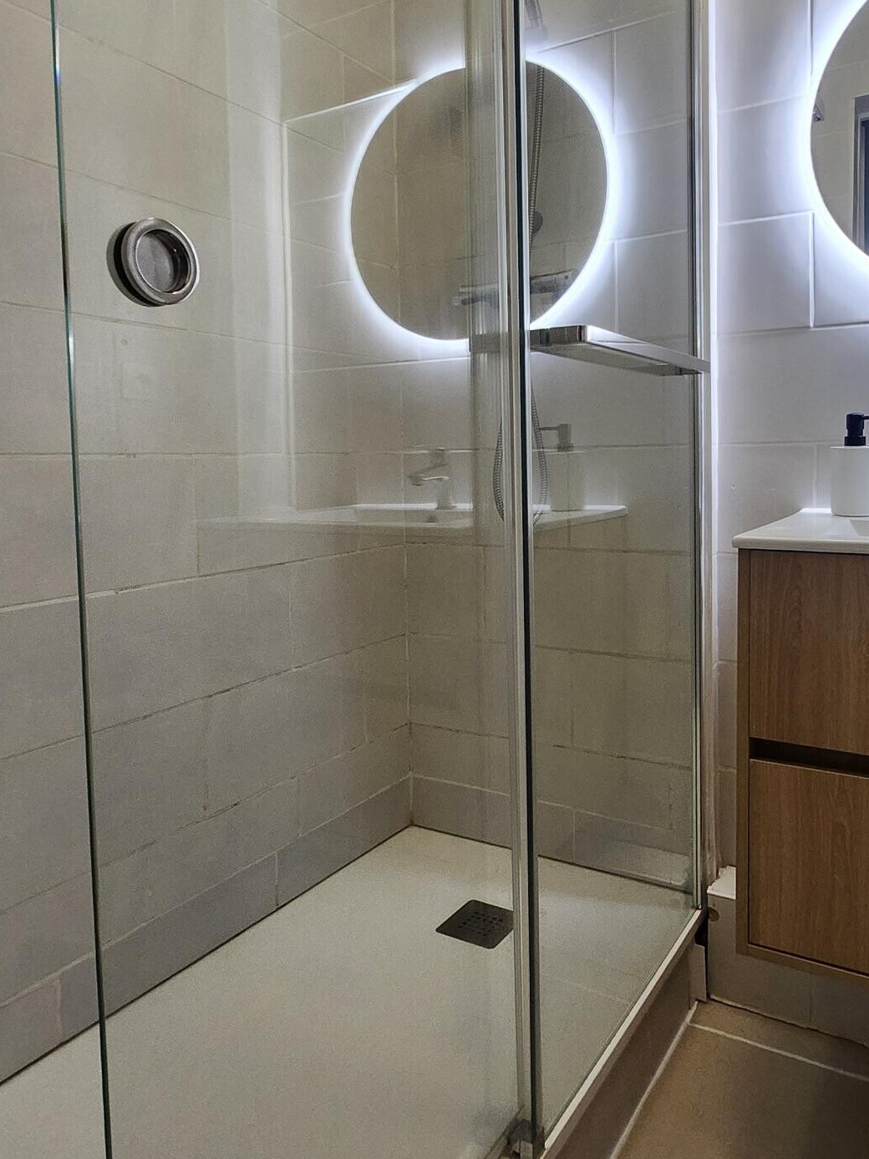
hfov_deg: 56.1
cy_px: 496
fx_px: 803
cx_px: 543
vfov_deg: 71.2
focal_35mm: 24
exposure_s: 1/50
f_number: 2.2
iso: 160
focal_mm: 1.74
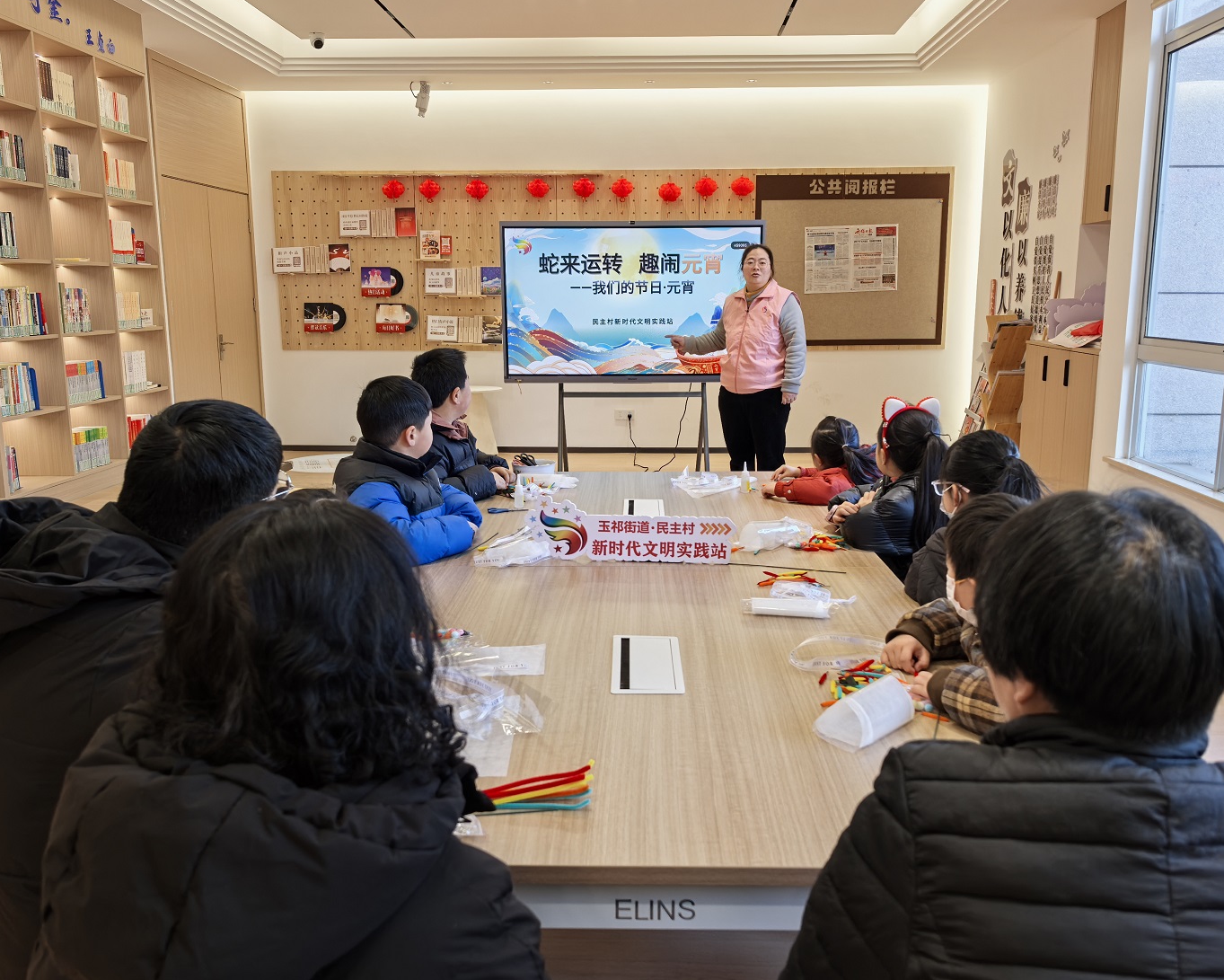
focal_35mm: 29
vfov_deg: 50.0
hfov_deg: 60.4
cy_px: 497
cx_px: 609
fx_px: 1051
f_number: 2
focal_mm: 6.98
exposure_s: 1/100
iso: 200
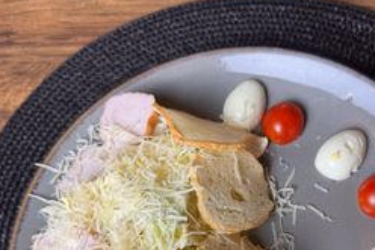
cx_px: 234
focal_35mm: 43
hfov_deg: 45.1
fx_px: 448
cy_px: 237
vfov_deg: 29.5
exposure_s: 1/100
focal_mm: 6.86
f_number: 1.78
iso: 64
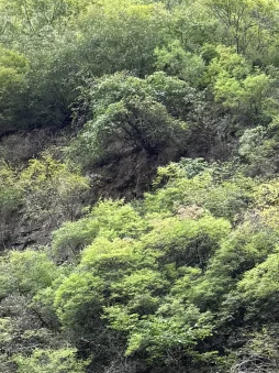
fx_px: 1097
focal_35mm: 102
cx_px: -167
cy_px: 437
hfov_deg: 13.5
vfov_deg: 18.4
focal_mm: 6.76
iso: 64
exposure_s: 1/121
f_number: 1.78
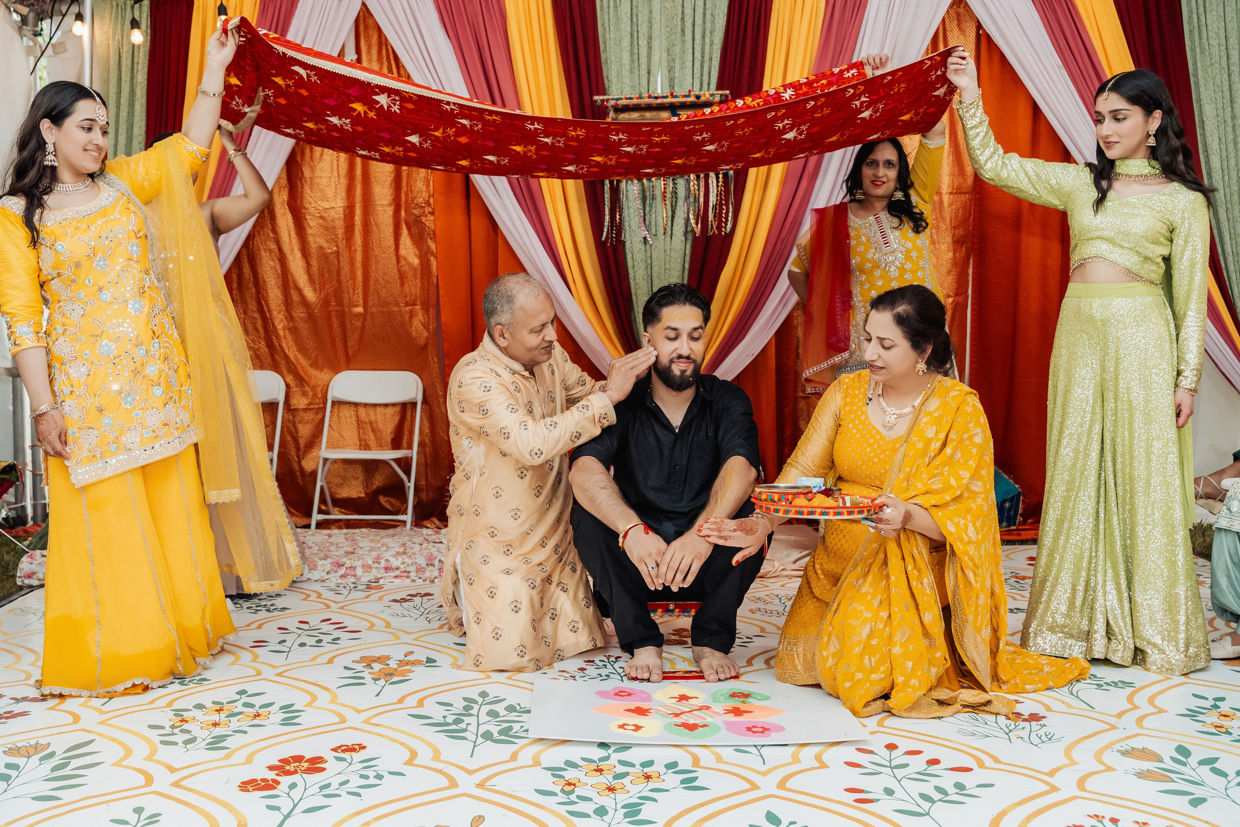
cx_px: 620
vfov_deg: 38.2
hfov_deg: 54.8
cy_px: 414
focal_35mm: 35
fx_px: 1195
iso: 1600
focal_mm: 34.7
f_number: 4.5
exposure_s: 1/160
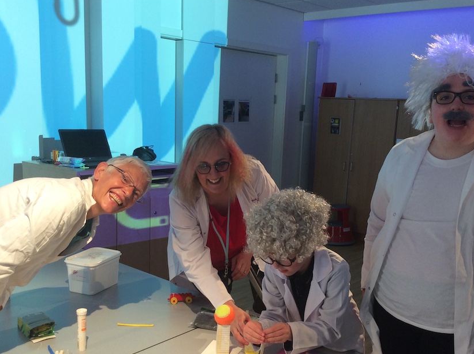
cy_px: 209
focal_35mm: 39
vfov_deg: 36.6
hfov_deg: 47.9
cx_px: 260
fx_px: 533
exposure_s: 1/25
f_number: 2.4
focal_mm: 3.3
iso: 64
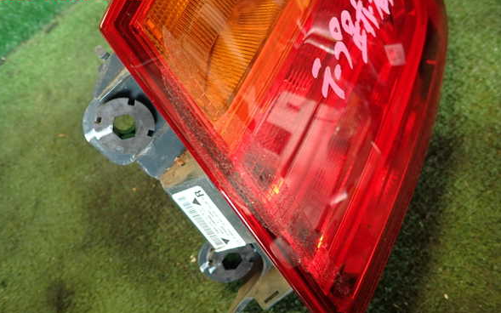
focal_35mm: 27
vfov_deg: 45.9
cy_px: 175
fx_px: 369
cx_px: 248
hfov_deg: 68.4
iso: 200
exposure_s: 1/30
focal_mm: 4.5
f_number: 2
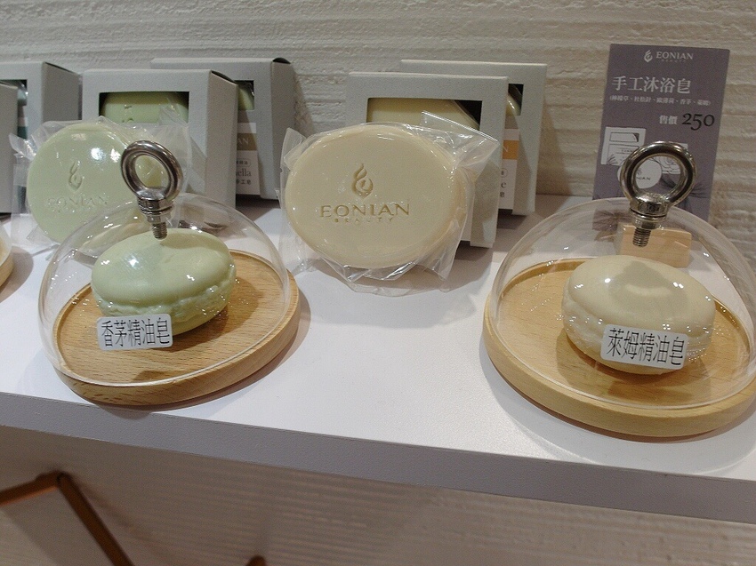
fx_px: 524
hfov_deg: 71.6
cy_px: 283
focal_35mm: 24
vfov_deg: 56.8
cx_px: 378
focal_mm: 5.2
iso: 80
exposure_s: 1/90
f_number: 2.8
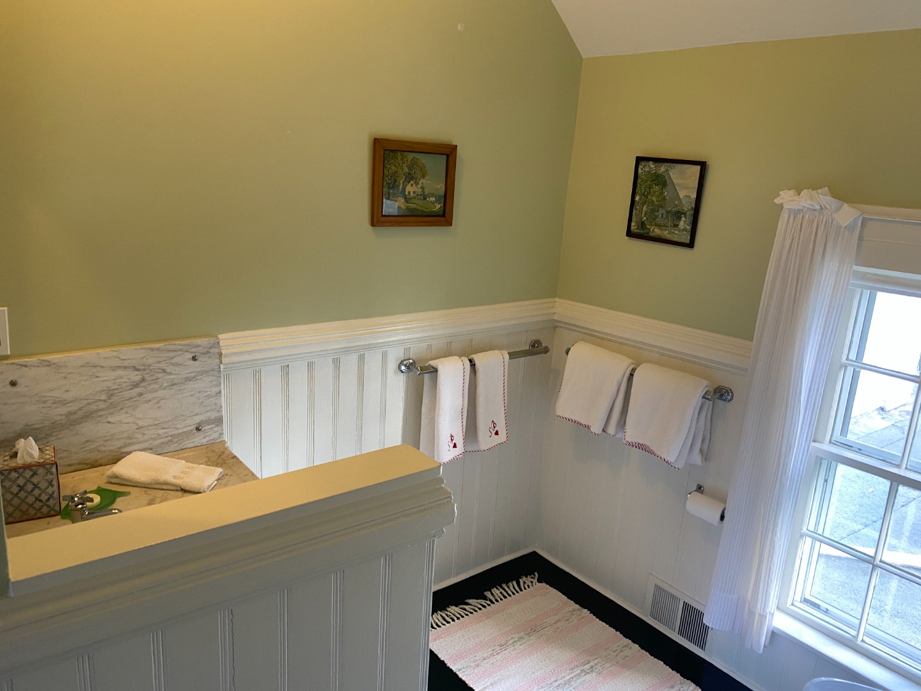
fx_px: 692
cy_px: 346
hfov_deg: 67.3
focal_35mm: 26
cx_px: 460
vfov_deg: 53.1
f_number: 1.8
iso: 125
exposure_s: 1/61
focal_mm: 4.25
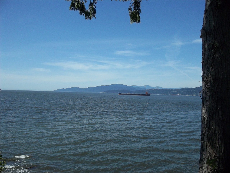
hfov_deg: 49.0
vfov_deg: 37.7
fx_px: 252
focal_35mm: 38
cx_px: 115
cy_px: 86
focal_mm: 6.3
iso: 80
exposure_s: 1/800
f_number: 4.5
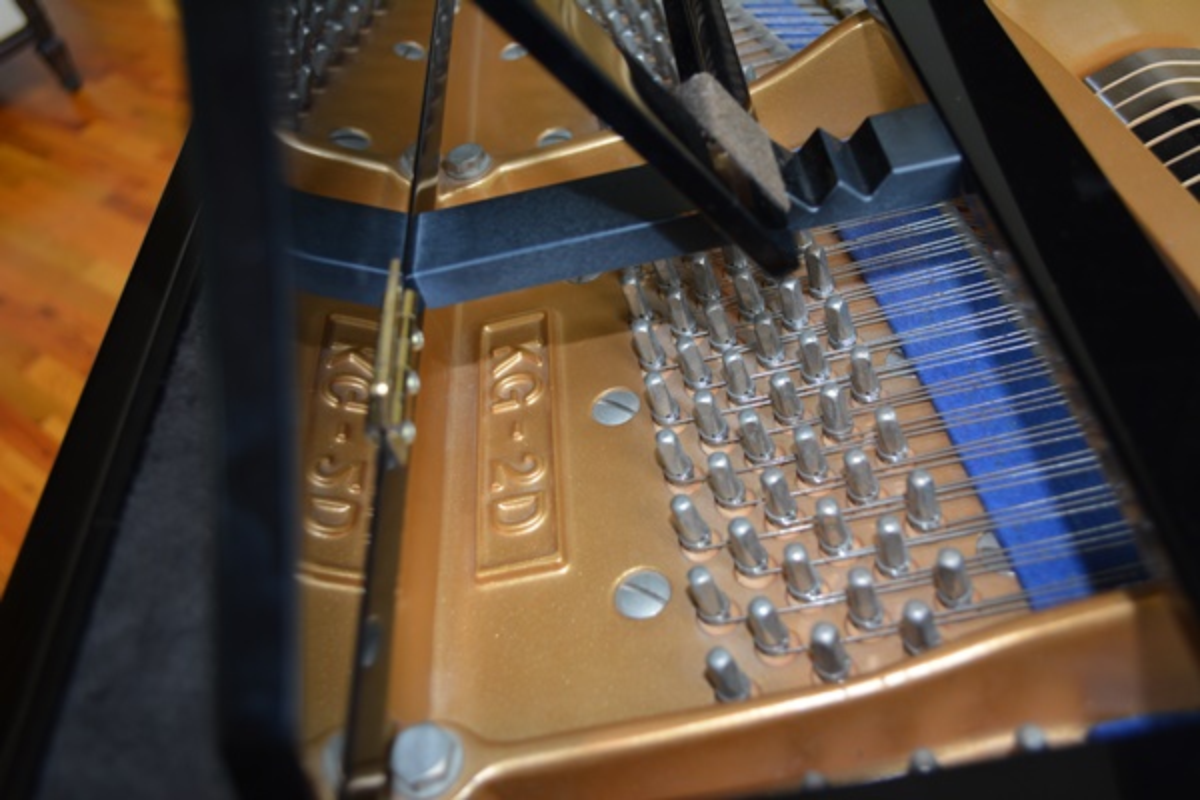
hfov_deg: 57.2
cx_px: 600
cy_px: 400
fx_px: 1100
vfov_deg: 40.0
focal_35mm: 33
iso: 280
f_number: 4
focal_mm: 22
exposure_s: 1/60
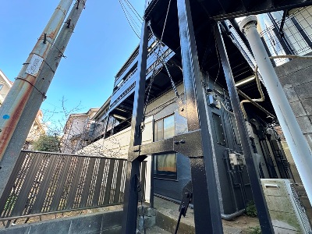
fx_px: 126
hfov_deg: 102.1
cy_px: 117
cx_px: 156
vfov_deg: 85.7
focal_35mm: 14
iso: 40
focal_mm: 2.22
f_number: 2.2
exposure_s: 1/128
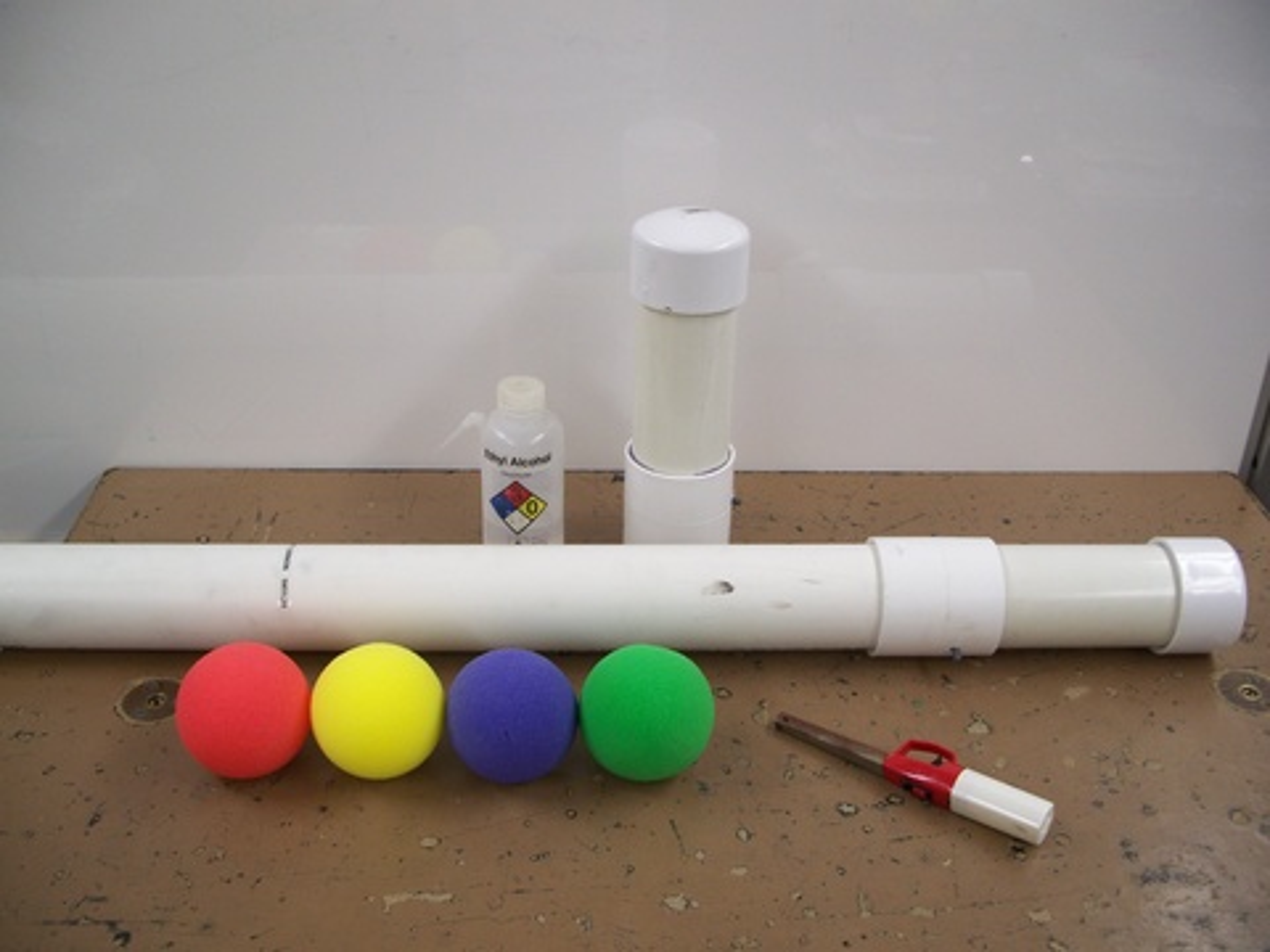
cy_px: 476
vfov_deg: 38.7
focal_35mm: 37
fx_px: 1357
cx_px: 635
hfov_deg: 50.1
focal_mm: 7.8
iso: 160
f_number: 2.8
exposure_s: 1/30
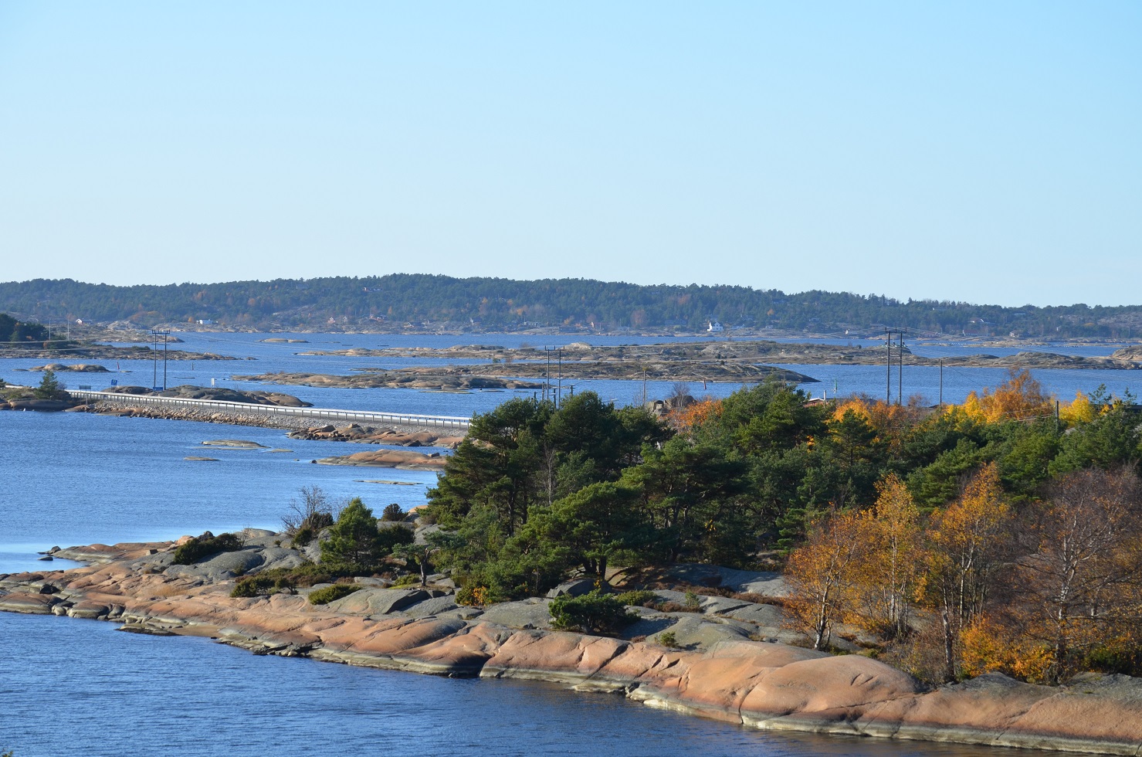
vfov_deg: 9.1
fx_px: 4749
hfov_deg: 13.7
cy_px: 378
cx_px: 571
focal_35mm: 150
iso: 200
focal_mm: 100
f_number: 8
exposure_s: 1/500
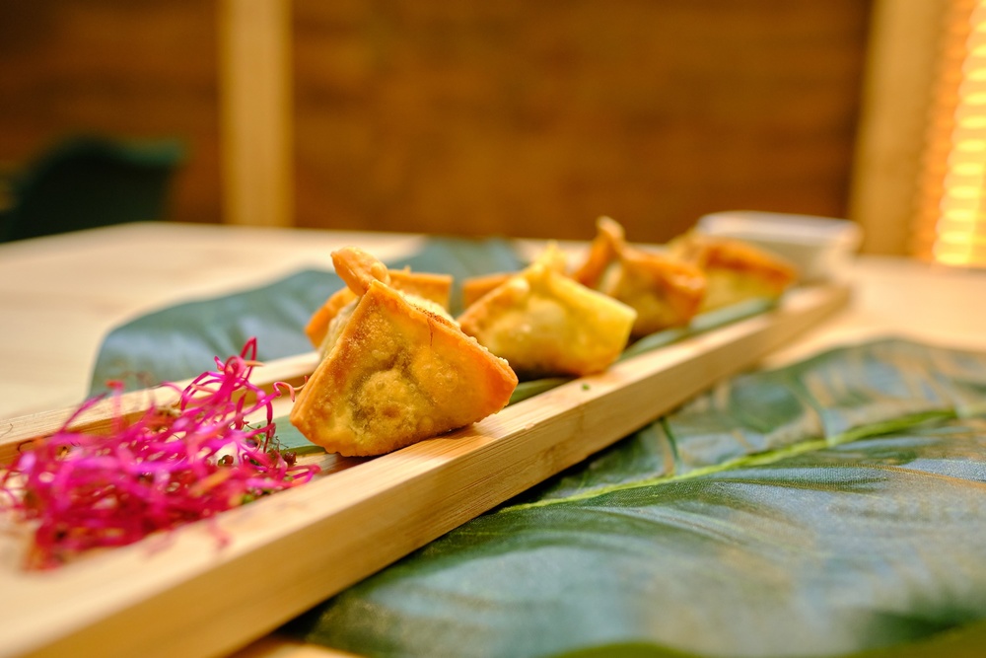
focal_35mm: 24
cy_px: 329
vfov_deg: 53.1
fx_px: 657
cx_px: 493
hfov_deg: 73.7
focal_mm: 16
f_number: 2.8
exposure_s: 1/60
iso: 1000
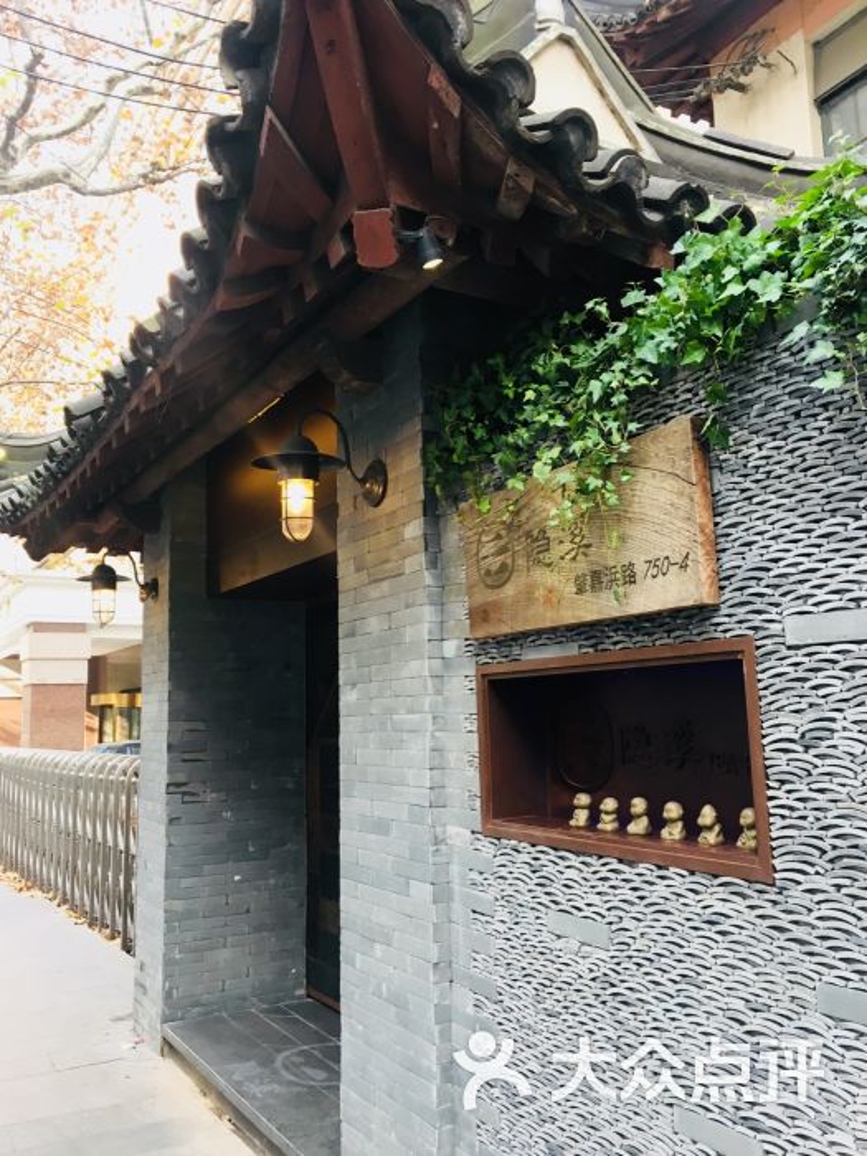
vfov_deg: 61.7
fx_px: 968
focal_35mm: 29
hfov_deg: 48.2
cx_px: 434
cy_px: 578
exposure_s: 1/33
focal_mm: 4.15
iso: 32
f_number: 2.2
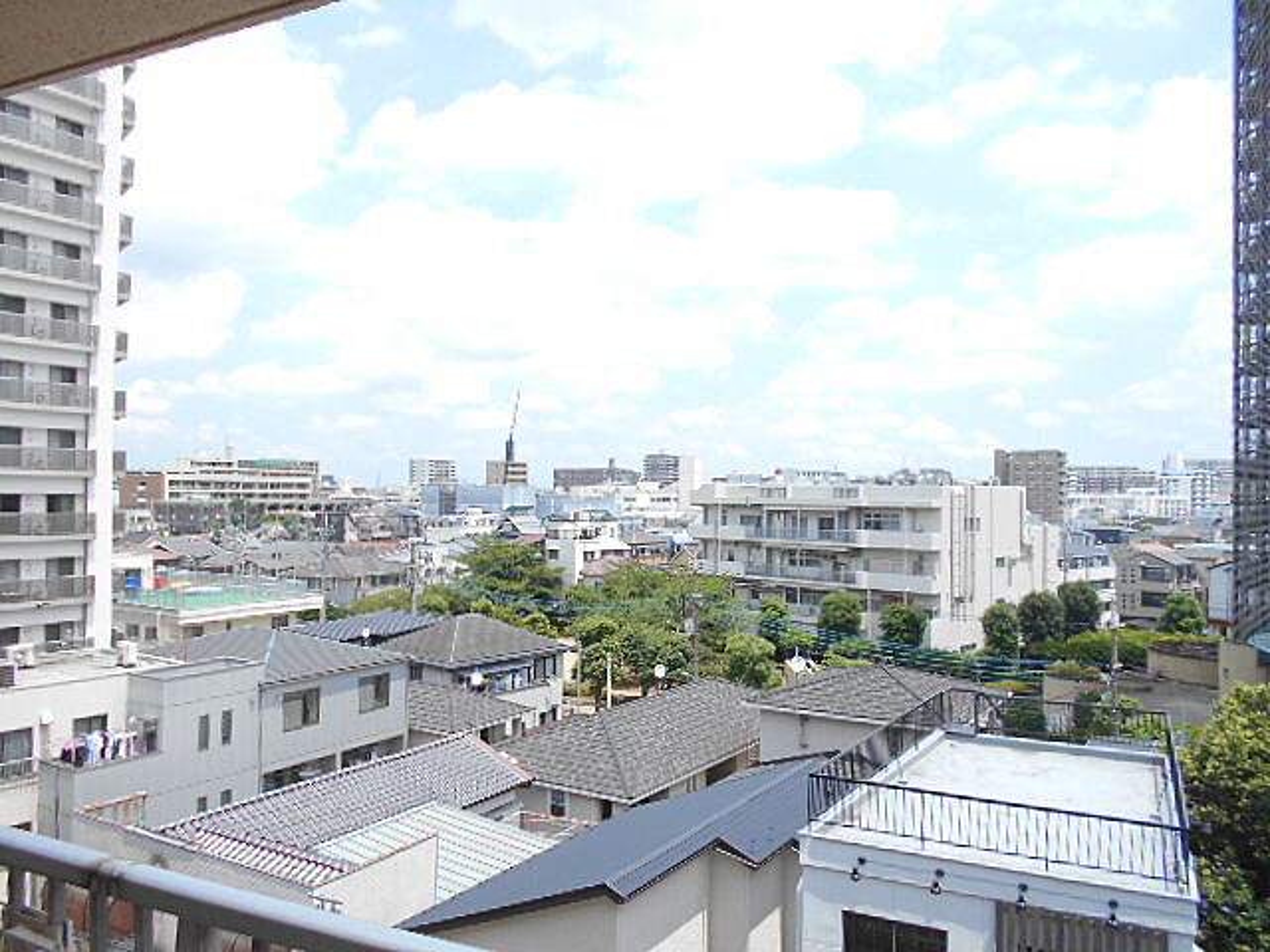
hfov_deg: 67.3
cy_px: 476
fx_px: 954
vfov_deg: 53.1
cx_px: 635
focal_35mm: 26
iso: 80
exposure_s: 1/640
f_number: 3.2
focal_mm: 4.6
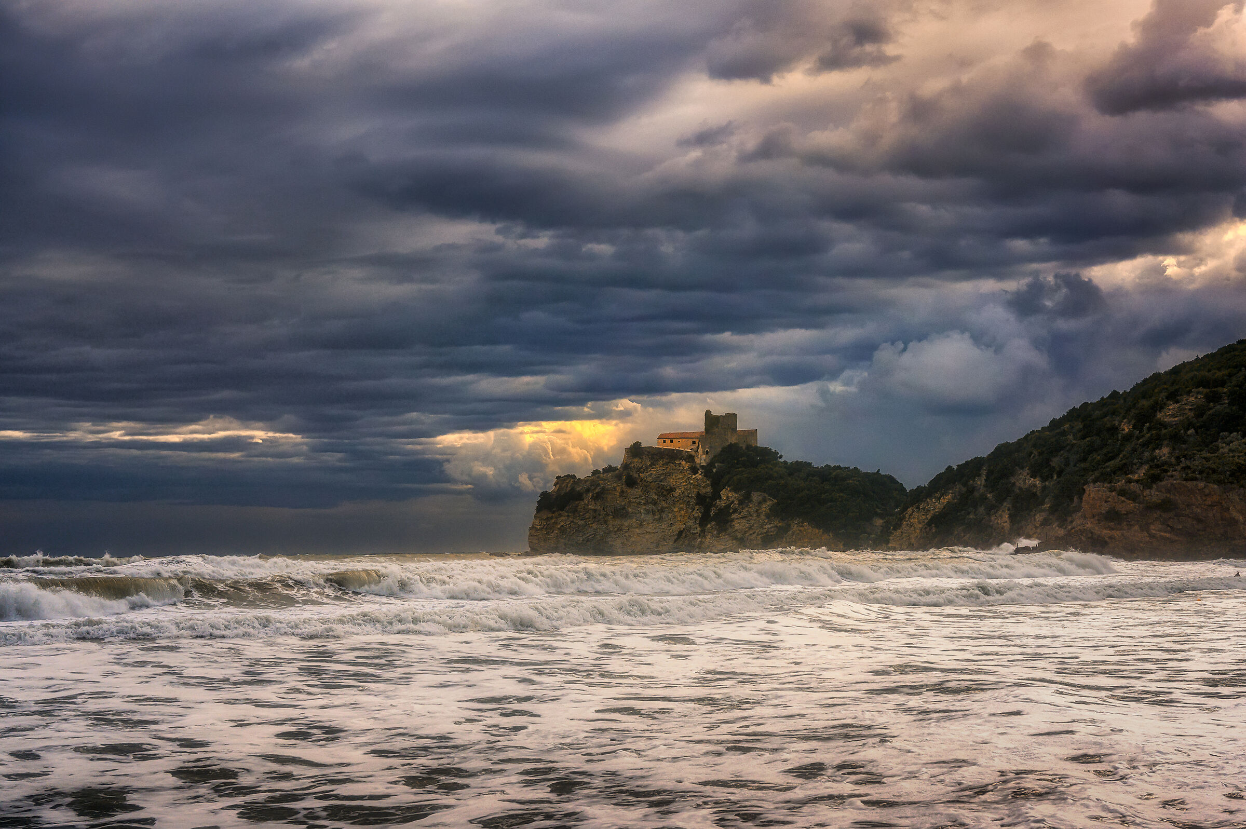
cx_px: 623
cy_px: 414
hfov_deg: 41.1
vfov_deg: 28.0
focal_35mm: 48
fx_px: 1660
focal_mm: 32.5
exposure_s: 1/800
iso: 80
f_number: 9
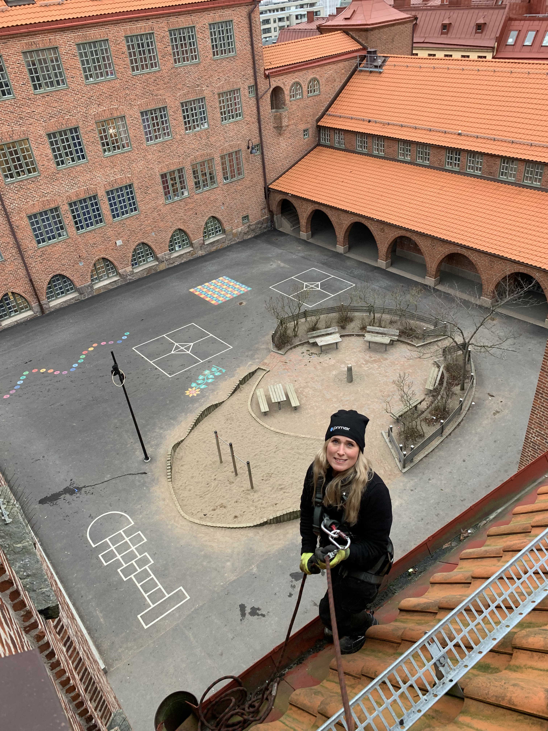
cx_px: 274
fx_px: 549
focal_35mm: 26
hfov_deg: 53.1
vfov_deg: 67.3
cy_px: 366
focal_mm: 4.25
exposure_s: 1/121
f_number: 1.8
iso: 64
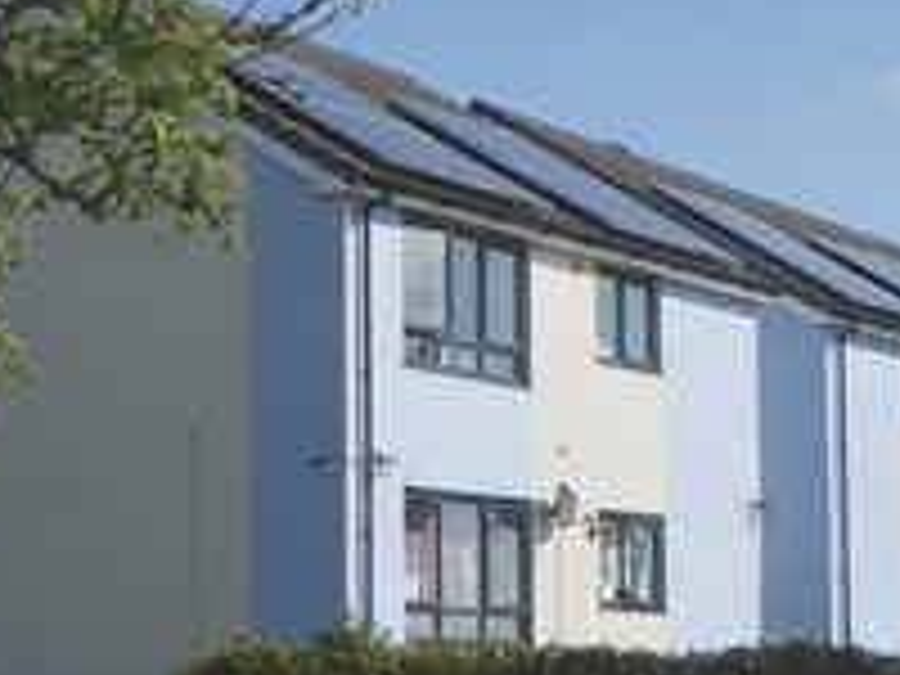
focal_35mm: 125
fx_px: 3250
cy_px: 405
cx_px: 585
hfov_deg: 15.7
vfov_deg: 11.9
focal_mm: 6.7
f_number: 3.7
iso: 100
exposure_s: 1/1000
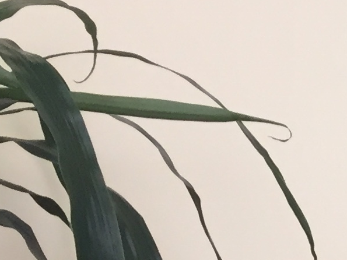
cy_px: 628
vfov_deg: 8.5
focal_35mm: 159
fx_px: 1594
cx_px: 797
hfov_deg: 10.8
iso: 64
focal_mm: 4.15
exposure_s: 1/30
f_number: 2.2
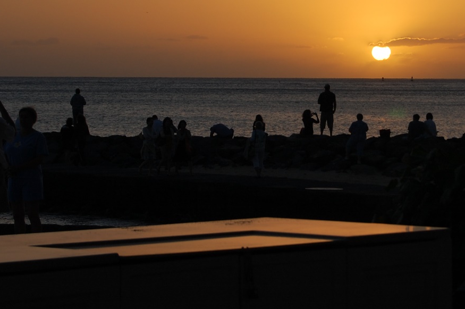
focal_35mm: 151
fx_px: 1947
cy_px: 57
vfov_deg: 9.0
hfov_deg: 13.5
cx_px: 381
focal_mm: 55
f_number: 10
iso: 200
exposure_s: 1/400
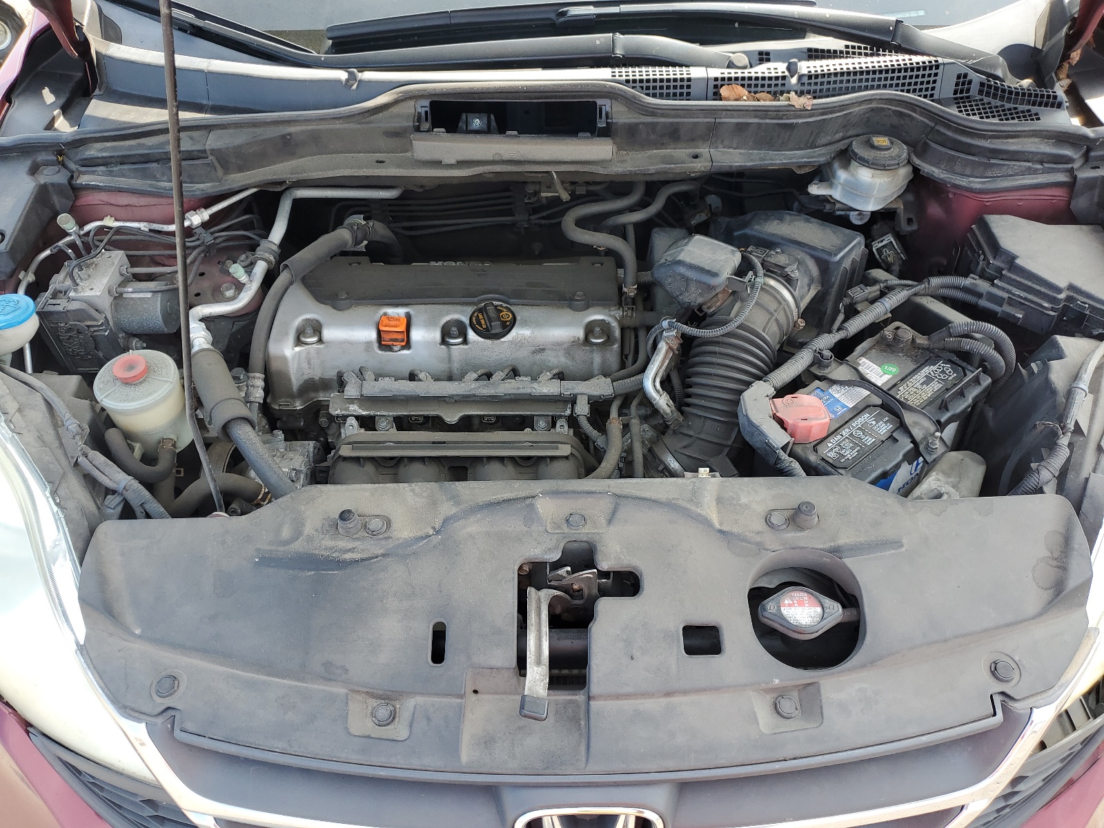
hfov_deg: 67.3
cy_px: 414
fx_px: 829
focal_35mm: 26
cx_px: 552
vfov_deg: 53.1
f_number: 1.5
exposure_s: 1/286
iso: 50
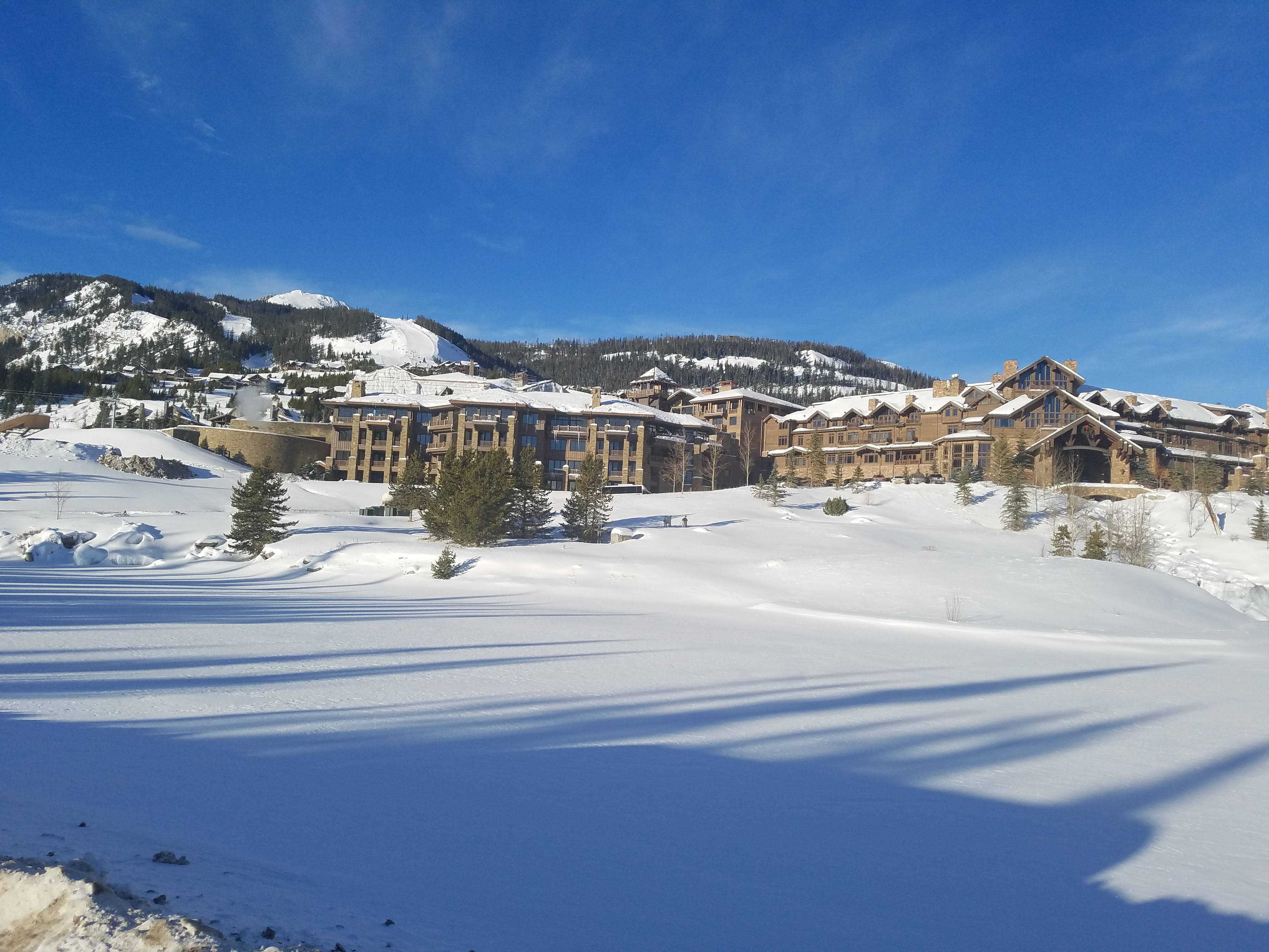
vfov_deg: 53.1
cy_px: 476
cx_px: 634
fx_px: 953
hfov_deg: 67.3
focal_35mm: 26
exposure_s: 1/3280
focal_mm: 4.2
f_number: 1.7
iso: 50
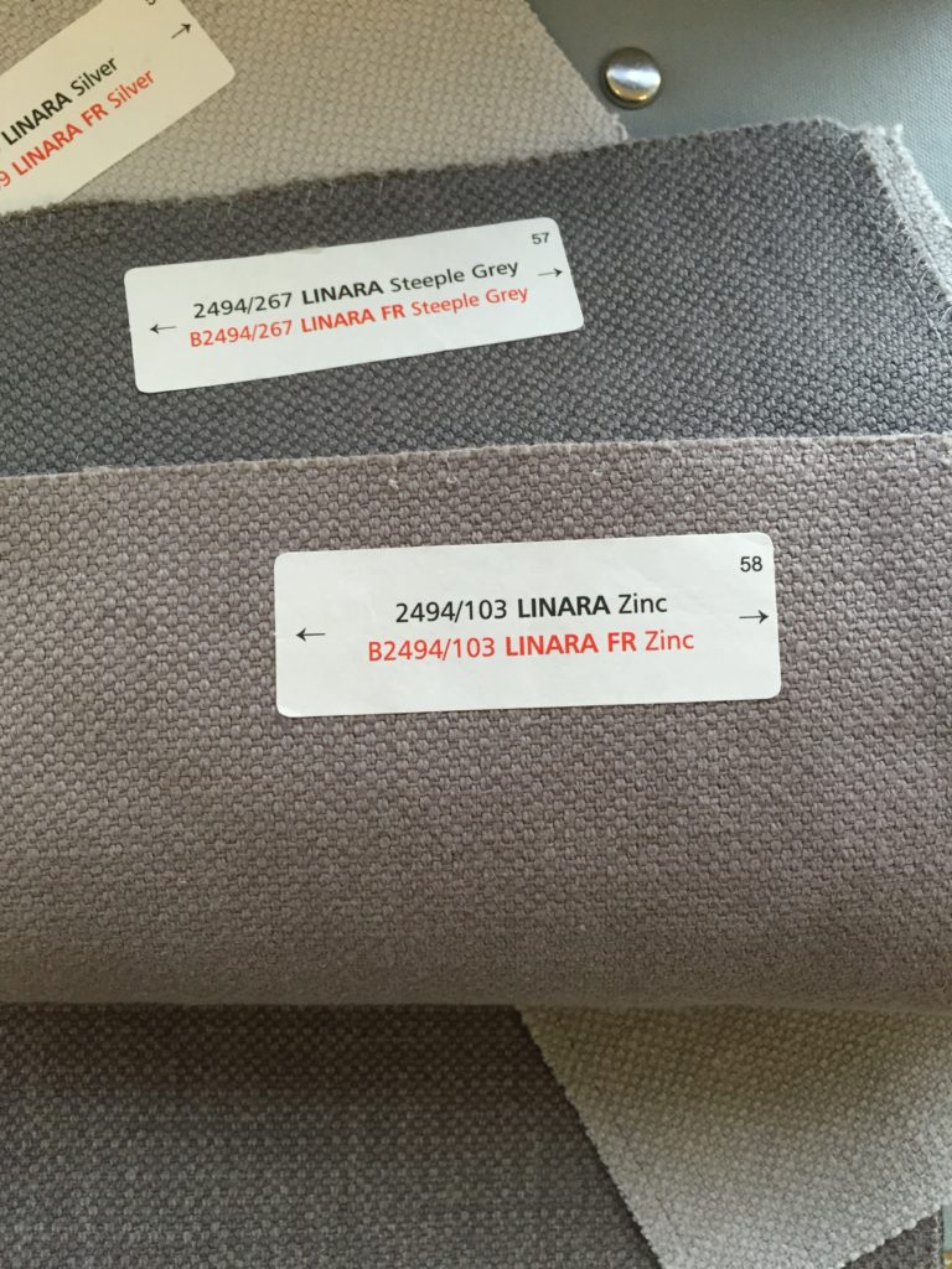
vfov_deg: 61.7
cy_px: 634
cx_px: 476
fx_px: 1063
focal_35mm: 29
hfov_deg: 48.2
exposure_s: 1/30
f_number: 2.2
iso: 50
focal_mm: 4.15
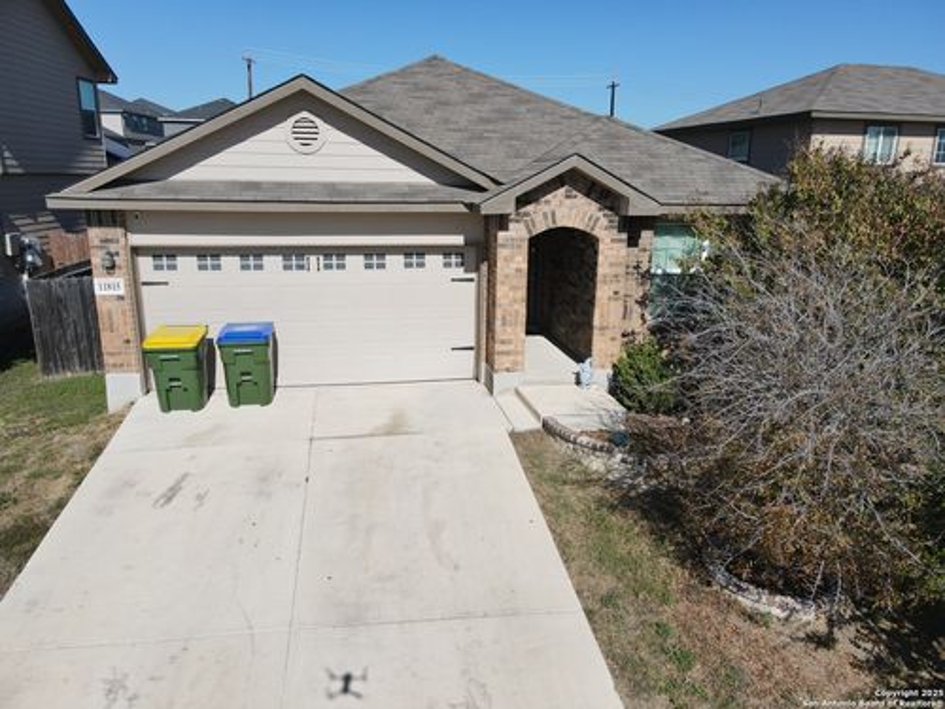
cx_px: 472
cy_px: 354
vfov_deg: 56.8
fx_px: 655
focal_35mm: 24
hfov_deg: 71.6
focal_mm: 4.5
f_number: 2.8
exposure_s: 1/1250
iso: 100
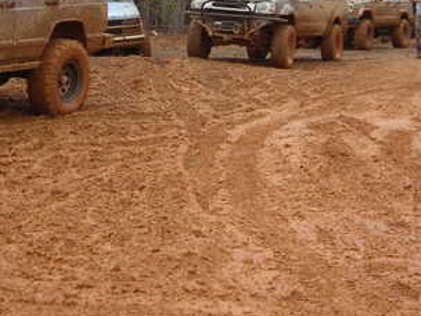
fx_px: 1216
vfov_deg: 14.7
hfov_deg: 19.6
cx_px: 177
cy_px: 40
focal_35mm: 100
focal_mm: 6.3
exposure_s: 1/192
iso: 50
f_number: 3.2
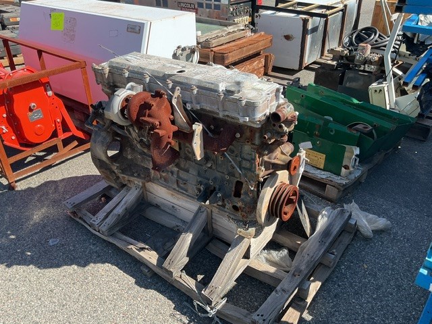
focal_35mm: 29
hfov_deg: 61.7
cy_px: 162
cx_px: 216
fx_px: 362
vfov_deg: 48.2
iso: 16
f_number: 1.8
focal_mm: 3
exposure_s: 1/666
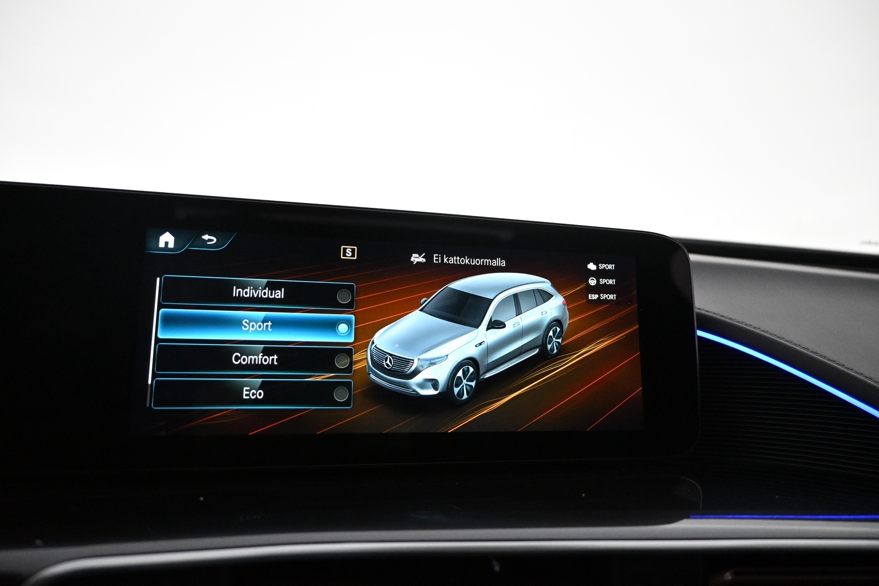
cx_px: 440
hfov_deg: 73.7
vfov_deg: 53.1
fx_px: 586
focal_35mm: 24
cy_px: 293
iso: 4000
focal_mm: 16
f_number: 3.5
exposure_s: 1/125
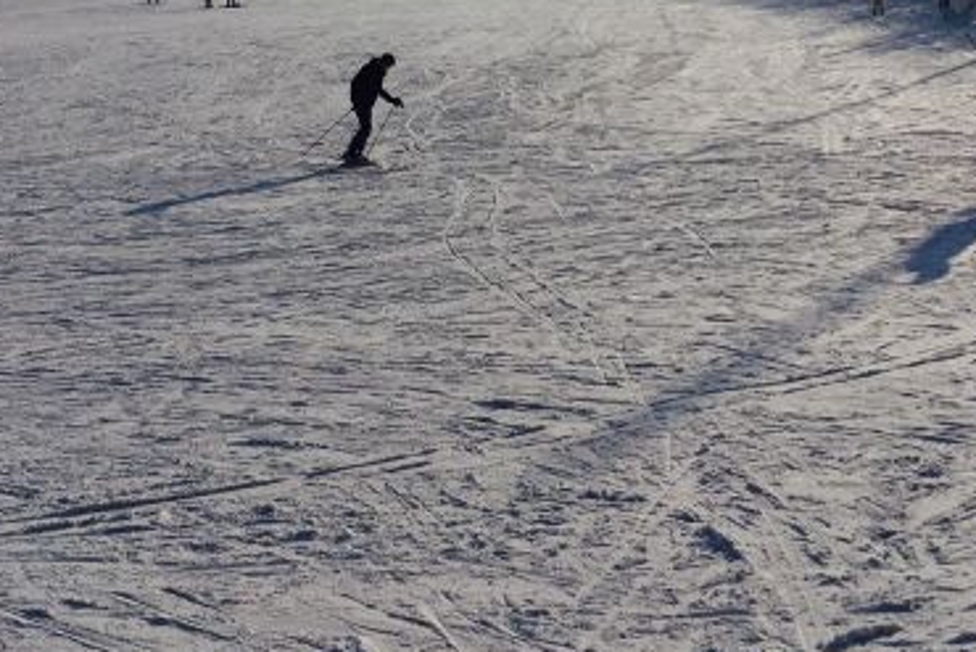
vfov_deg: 23.5
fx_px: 1546
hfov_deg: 35.0
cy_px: 135
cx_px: 484
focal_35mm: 57
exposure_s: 1/13333
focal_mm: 4.15
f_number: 2.2
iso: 40
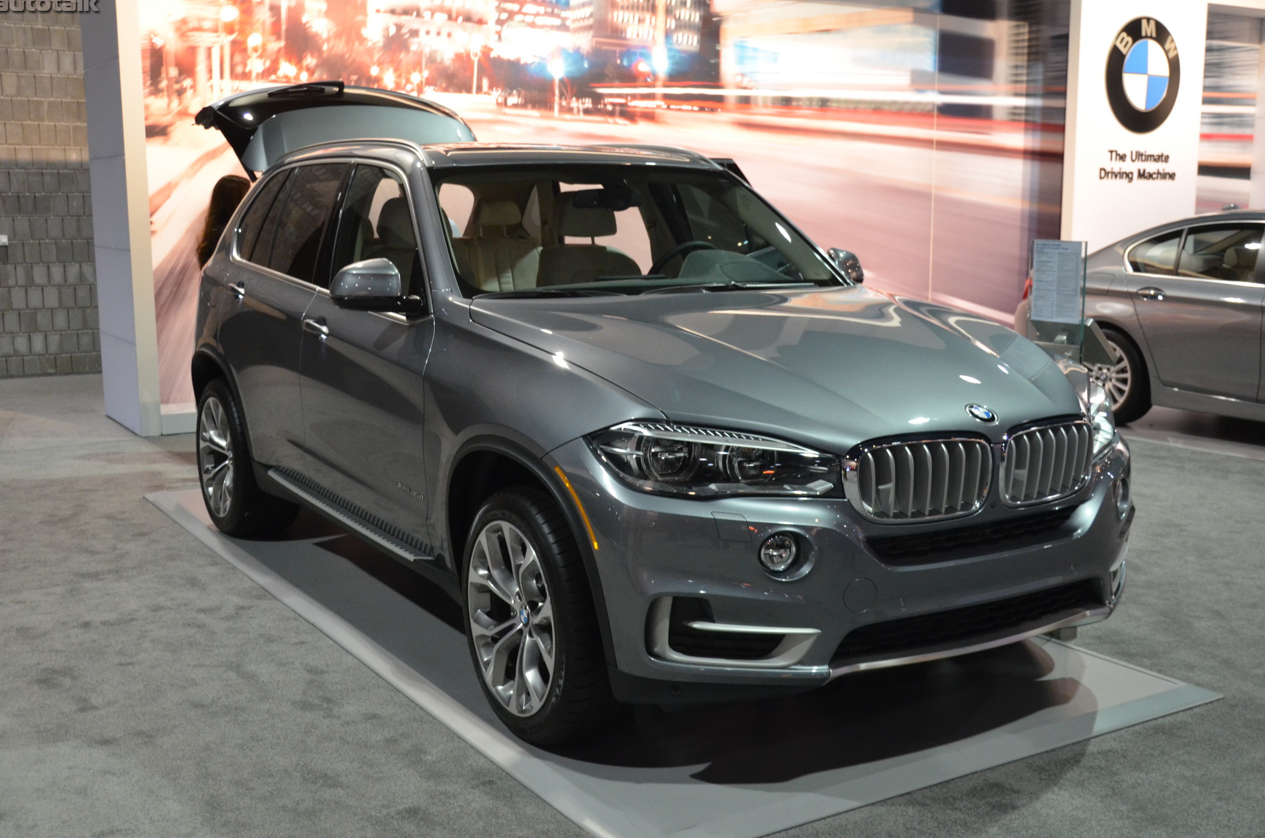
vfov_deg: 33.3
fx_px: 1403
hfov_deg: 48.5
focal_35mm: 40
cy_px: 420
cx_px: 632
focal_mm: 26
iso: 1600
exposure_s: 1/60
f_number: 3.8
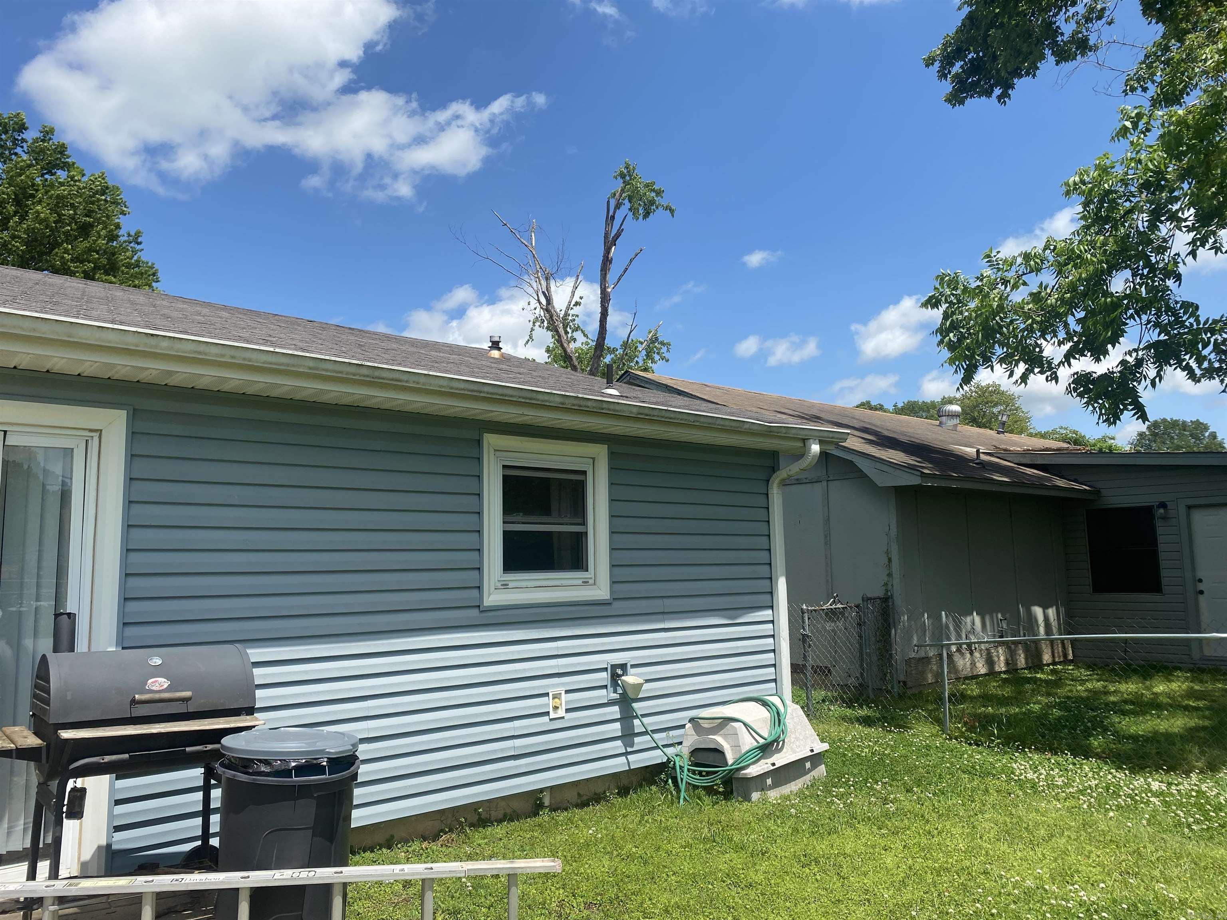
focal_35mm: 26
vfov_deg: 53.1
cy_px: 460
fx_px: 922
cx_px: 614
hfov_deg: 67.3
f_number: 1.8
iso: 32
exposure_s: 1/2817
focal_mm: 4.25
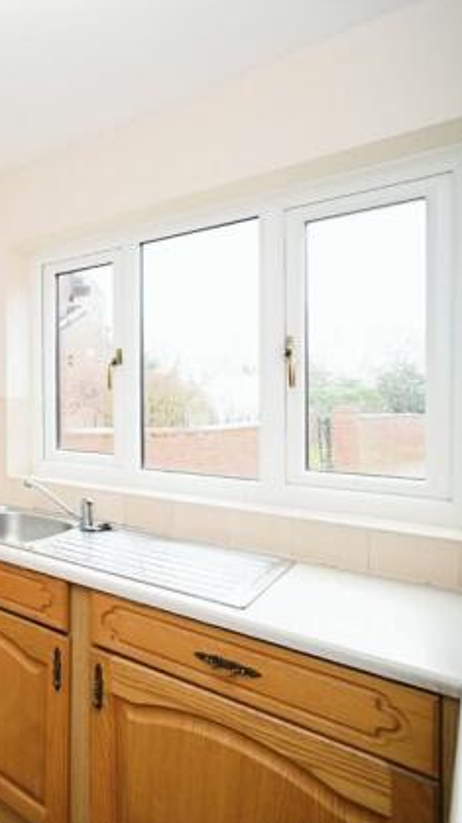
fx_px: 501
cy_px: 401
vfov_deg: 78.7
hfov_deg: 34.7
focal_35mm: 23
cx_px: -139
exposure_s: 1/60
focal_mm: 14
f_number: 4
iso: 500
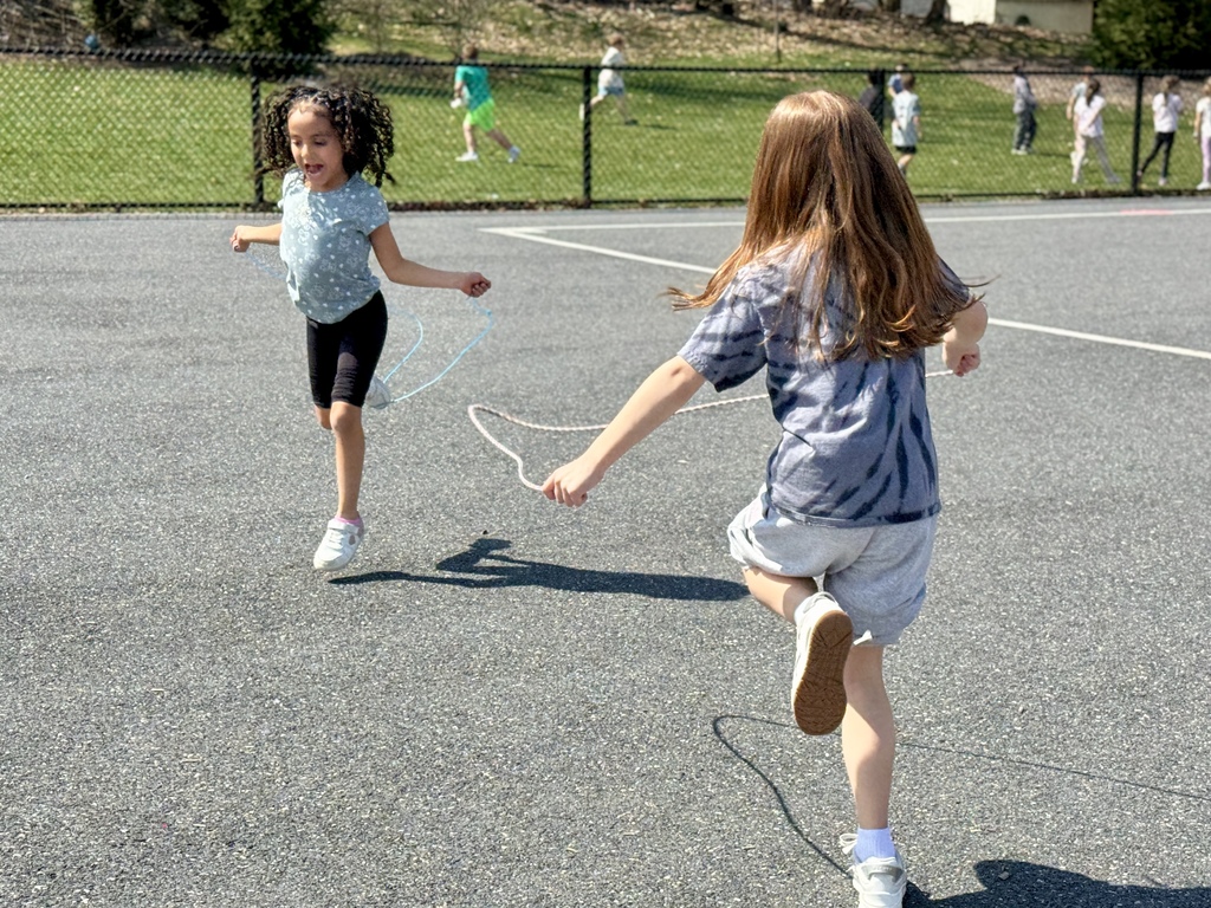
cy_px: 454
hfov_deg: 39.7
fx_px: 1679
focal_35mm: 48
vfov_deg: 30.3
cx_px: 606
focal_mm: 6.76
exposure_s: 1/4049
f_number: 1.78
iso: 64
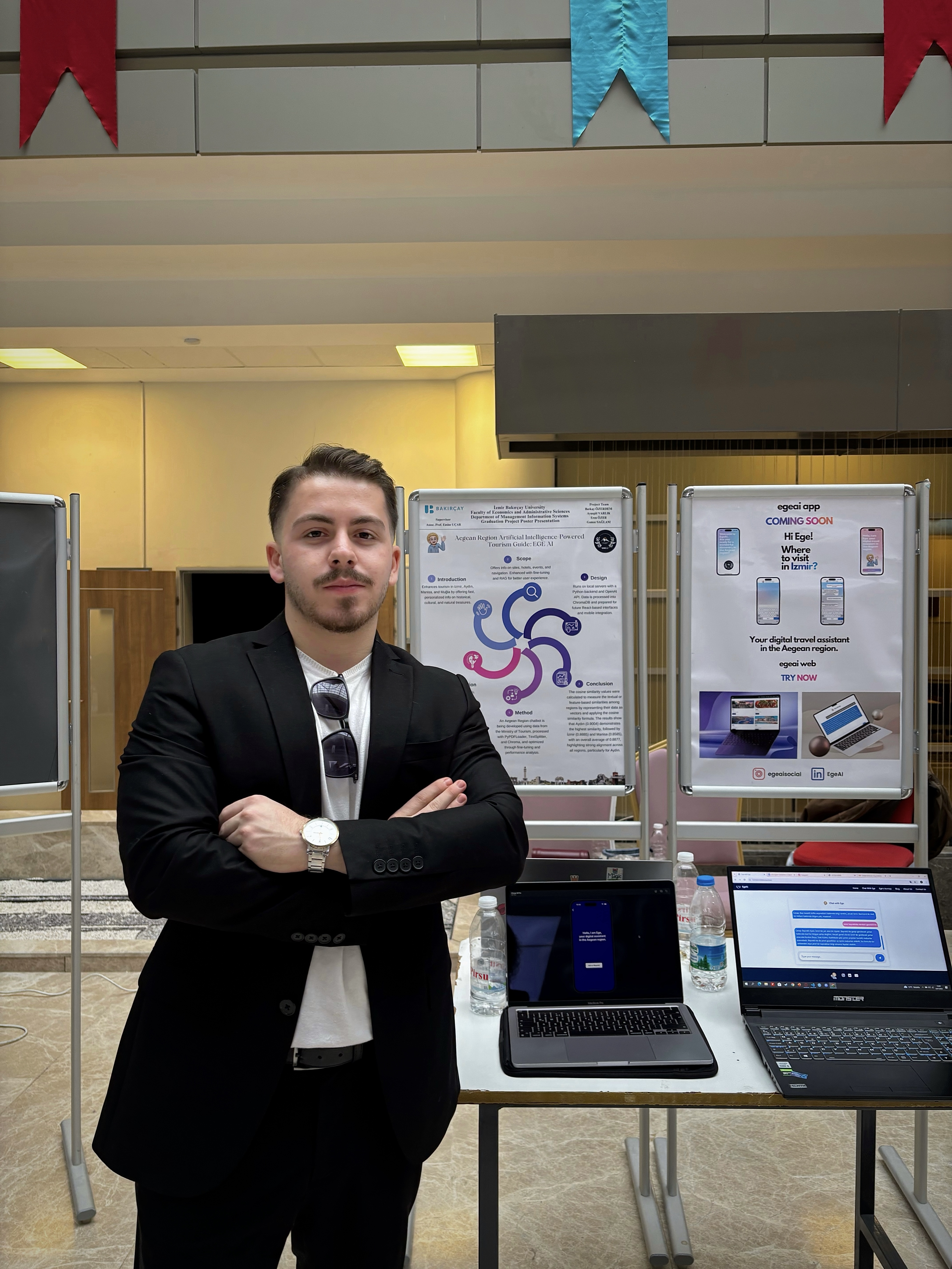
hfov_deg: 53.1
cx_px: 476
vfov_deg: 67.3
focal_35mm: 26
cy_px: 634
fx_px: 953
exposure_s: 1/50
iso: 80
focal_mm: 5.96
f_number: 1.6
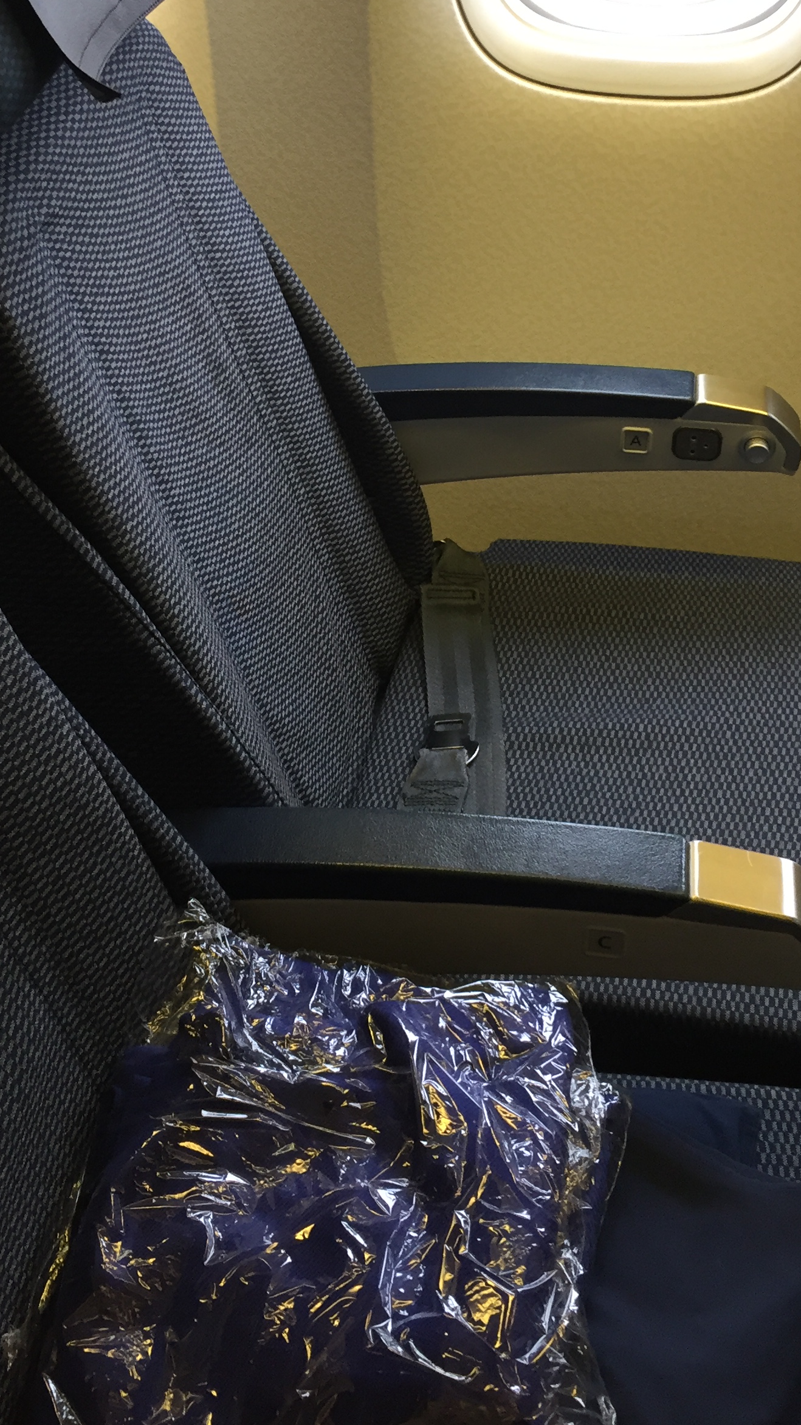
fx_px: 1662
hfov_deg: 27.1
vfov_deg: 45.8
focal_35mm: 44
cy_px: 488
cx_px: 384
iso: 80
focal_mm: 4.15
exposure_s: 1/30
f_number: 2.2
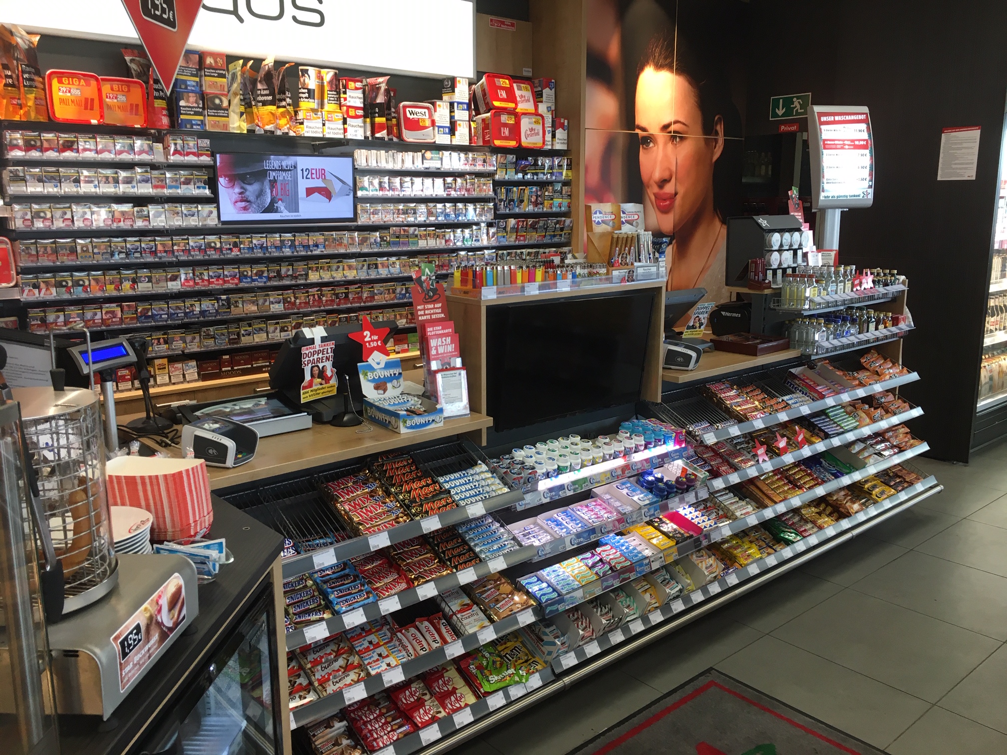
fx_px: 844
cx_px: 504
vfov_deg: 48.2
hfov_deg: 61.7
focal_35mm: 29
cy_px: 378
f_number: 2.2
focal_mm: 4.15
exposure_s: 1/33
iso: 40
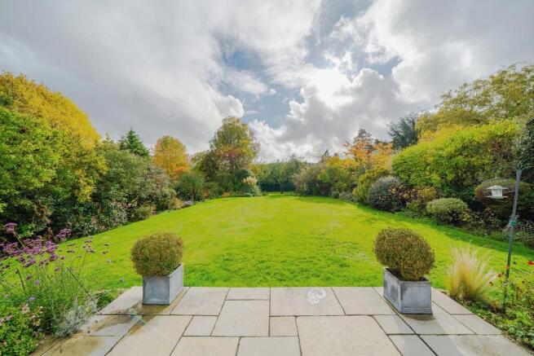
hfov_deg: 112.6
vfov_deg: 90.0
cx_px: 267
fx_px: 178
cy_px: 178
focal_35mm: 12
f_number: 8
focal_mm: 12
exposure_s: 1/2000
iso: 500
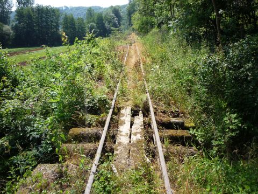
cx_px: 129
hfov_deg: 56.8
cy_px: 97
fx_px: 239
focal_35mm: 32
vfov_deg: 44.2
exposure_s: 1/400
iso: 100
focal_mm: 5.2
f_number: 4
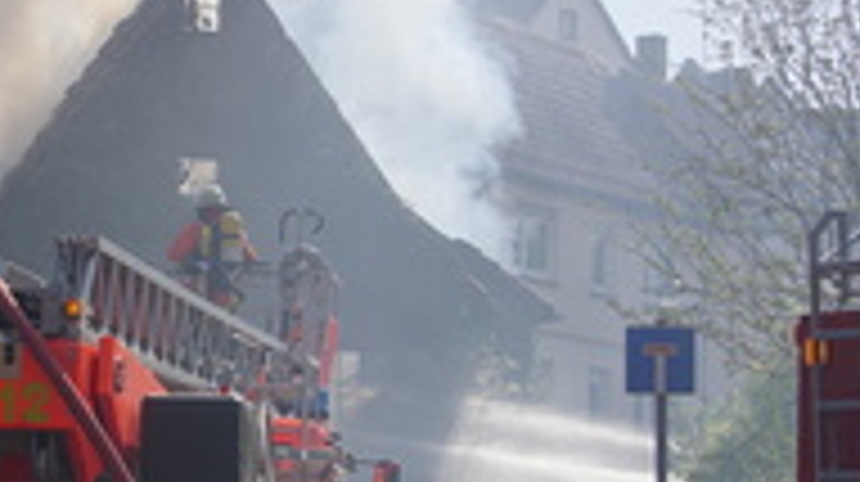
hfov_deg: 14.4
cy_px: 250
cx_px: 122
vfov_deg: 8.2
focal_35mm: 148
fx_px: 3374
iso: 100
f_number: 11
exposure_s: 1/250
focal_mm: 45
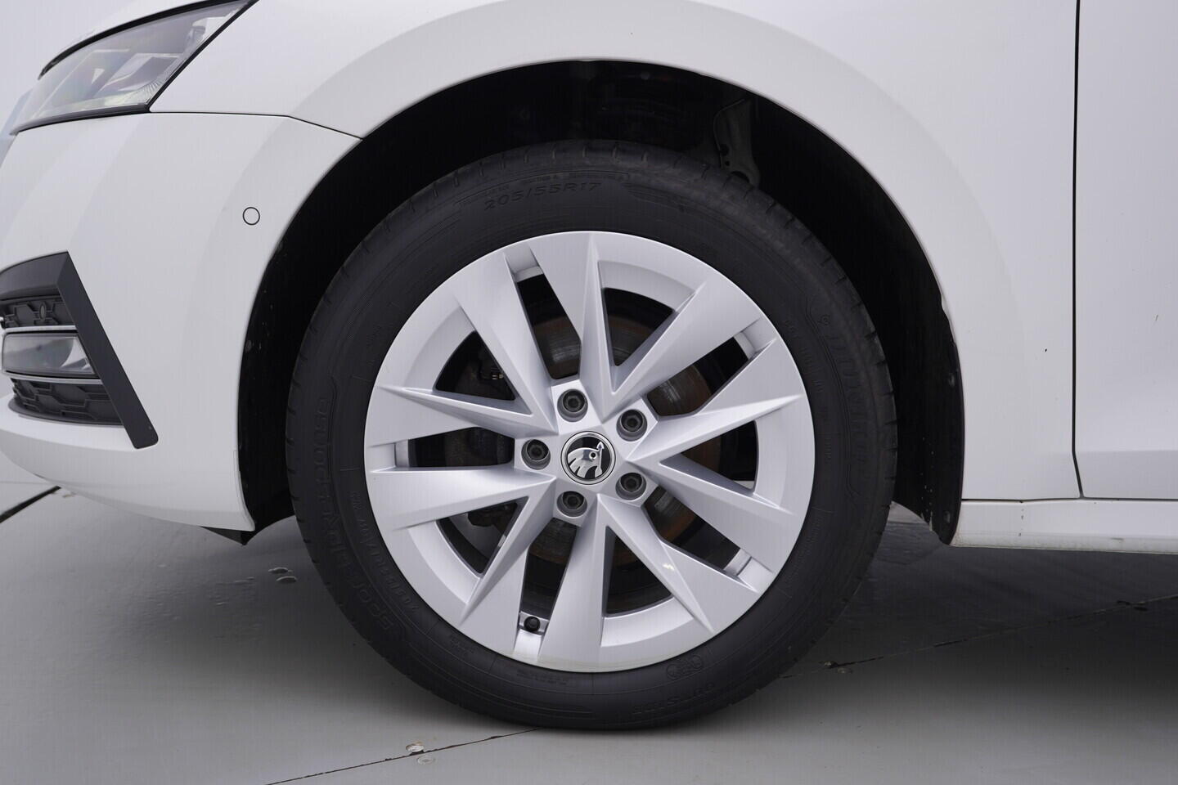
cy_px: 392
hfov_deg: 53.1
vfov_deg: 36.9
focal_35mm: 36
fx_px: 1178
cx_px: 589
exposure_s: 1/80
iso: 125
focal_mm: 24
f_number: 4
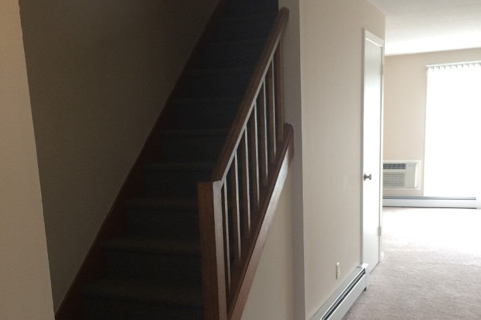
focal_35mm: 42
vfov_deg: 31.3
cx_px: 240
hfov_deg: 46.4
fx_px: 561
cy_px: 242
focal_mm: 4.12
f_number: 2.2
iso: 50
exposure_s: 1/30
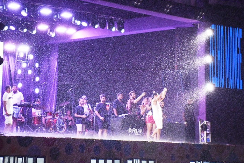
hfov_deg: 13.3
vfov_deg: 8.9
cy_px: 60
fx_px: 1044
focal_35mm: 154
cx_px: 136
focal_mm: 70
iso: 6400
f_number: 5
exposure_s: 1/320
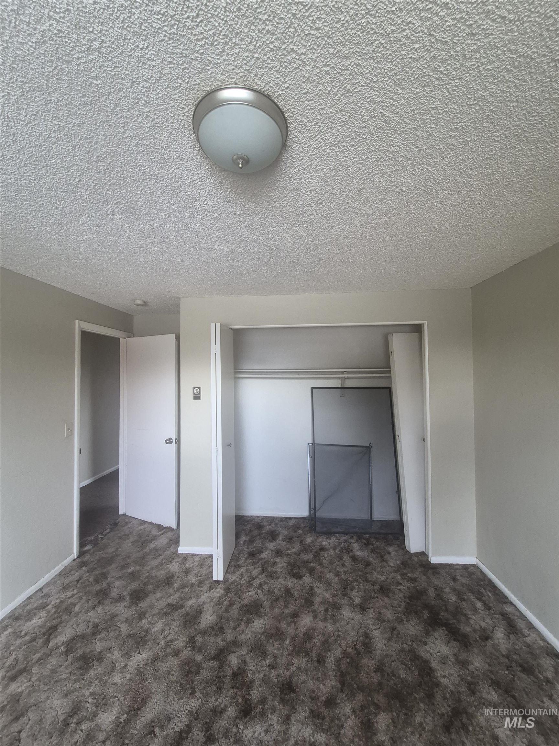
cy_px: 373
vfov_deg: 106.2
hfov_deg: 89.9
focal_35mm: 13
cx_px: 280
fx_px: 280
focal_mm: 1.74
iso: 320
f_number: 2.2
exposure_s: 1/60
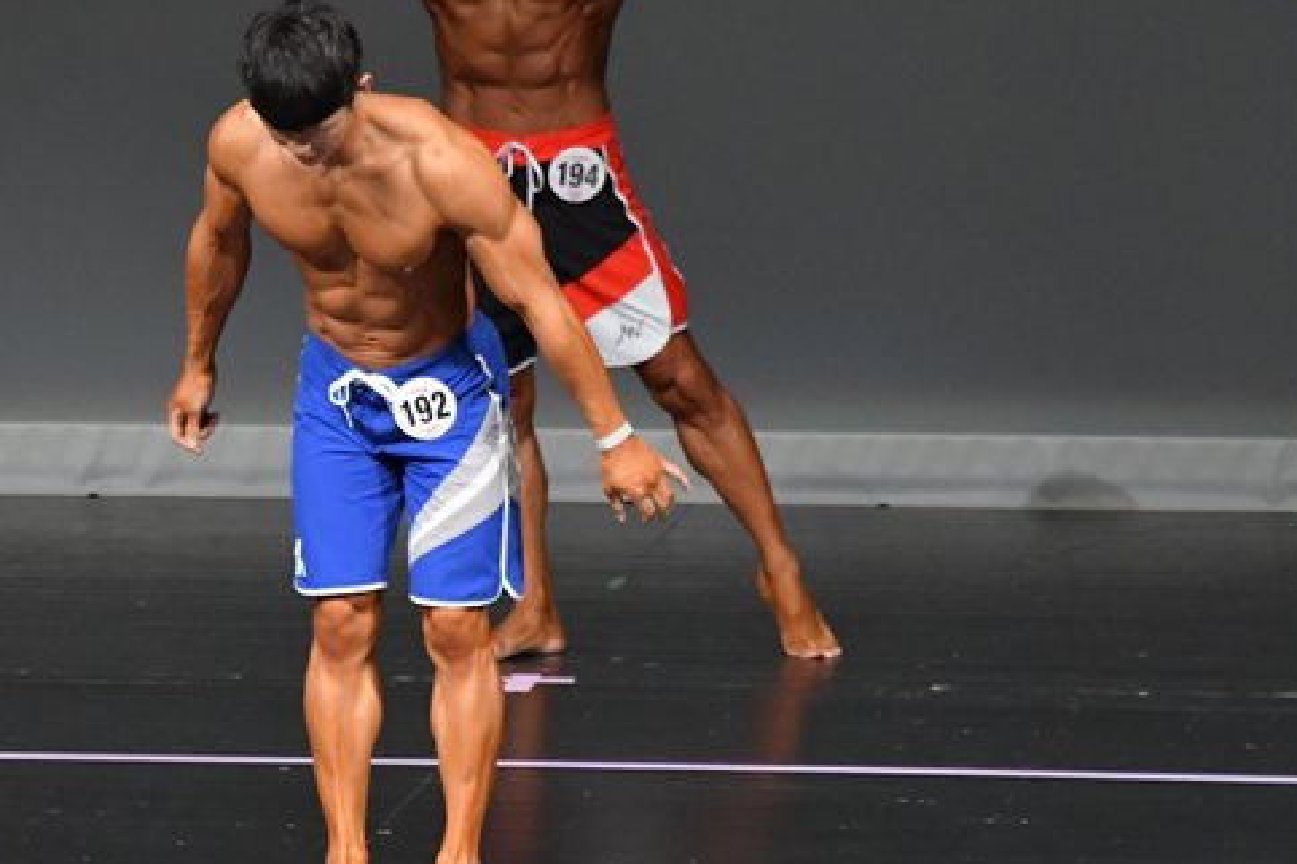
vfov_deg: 2.7
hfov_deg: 4.1
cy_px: 362
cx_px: 353
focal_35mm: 505
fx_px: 18193
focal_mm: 210
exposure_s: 1/400
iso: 4000
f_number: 5.6
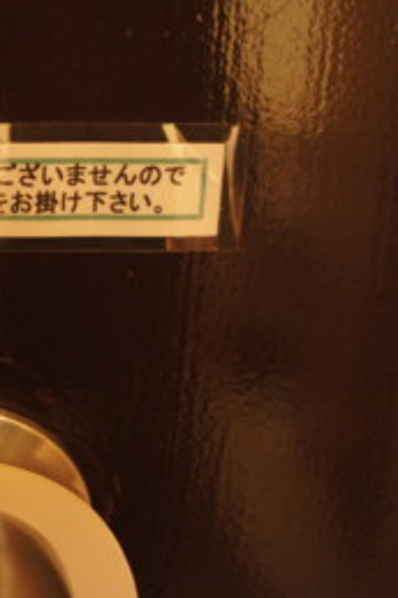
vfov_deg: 41.8
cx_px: -116
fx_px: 779
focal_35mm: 47
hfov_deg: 24.9
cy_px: 263
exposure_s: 1/2.5
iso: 1600
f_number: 3.5
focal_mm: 18
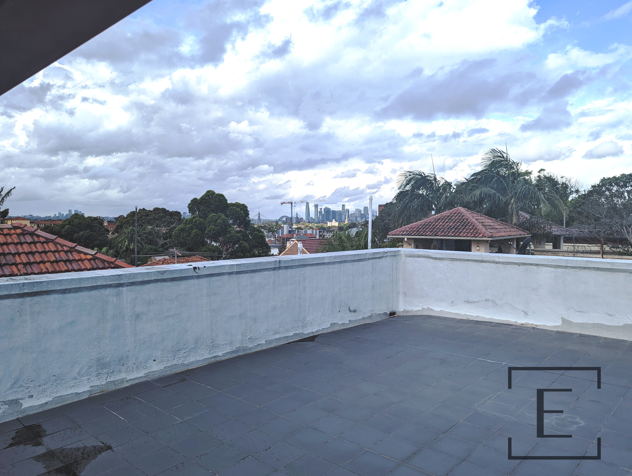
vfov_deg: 78.2
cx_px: 316
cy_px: 238
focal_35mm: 16
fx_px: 293
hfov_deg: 94.4
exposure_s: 1/279
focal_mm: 2.35
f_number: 2.2
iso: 60
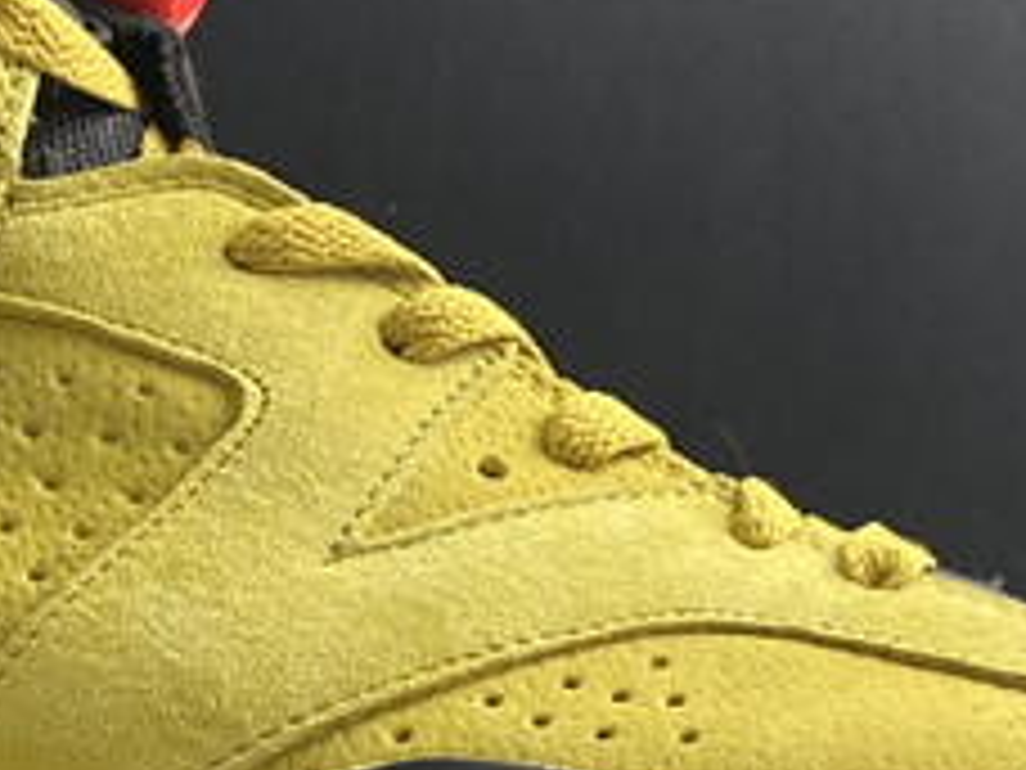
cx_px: 198
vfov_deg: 12.6
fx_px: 3379
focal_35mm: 114
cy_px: 1009
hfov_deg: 17.1
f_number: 1.8
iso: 80
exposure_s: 1/100
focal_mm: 4.25
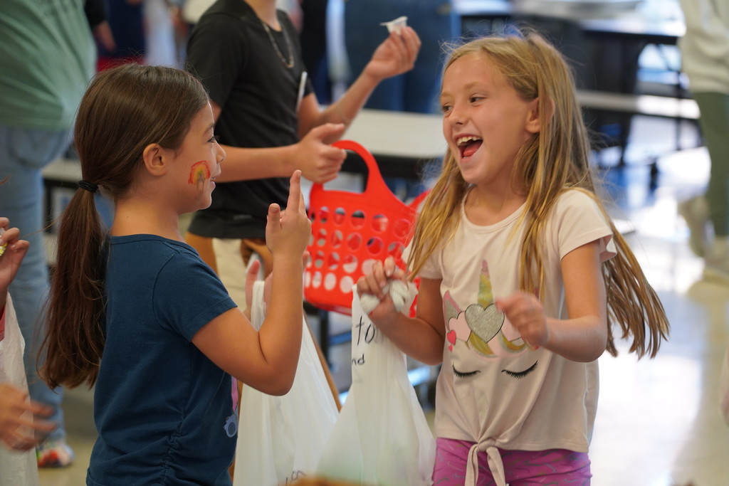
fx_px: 2126
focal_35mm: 105
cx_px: 364
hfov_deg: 19.5
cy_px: 243
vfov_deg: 13.0
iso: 1600
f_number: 4
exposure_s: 1/160
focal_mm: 105
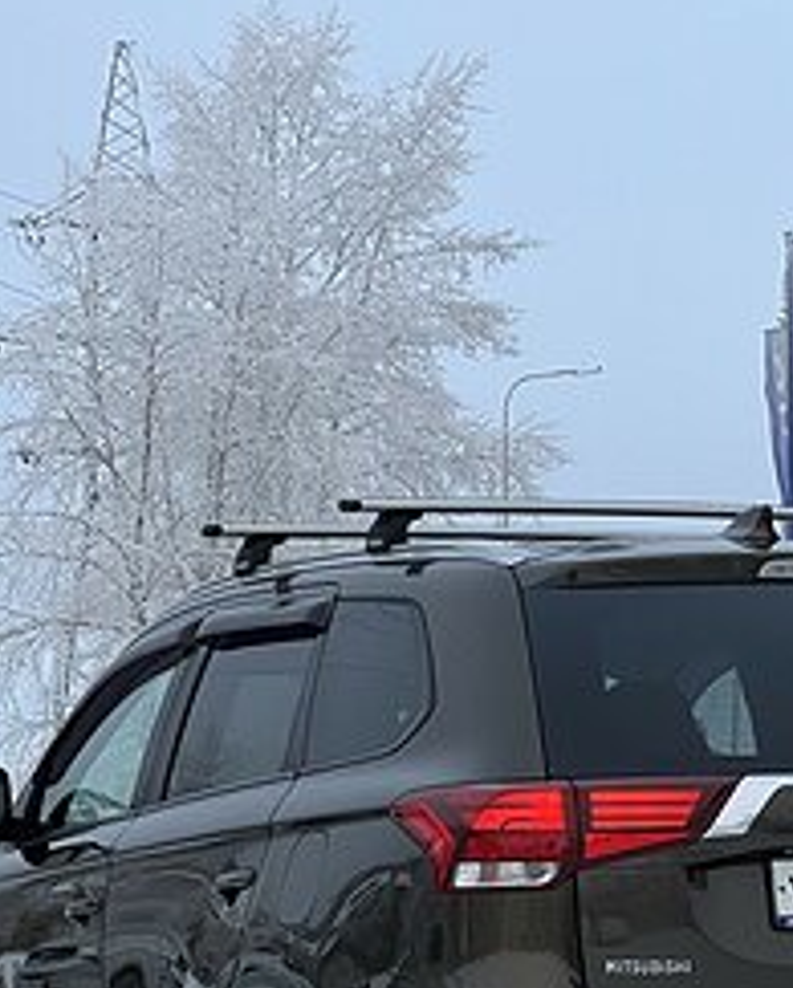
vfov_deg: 11.4
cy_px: 813
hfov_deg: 9.2
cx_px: 521
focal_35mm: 169
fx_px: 4949
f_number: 2.8
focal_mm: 9
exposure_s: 1/121
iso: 50
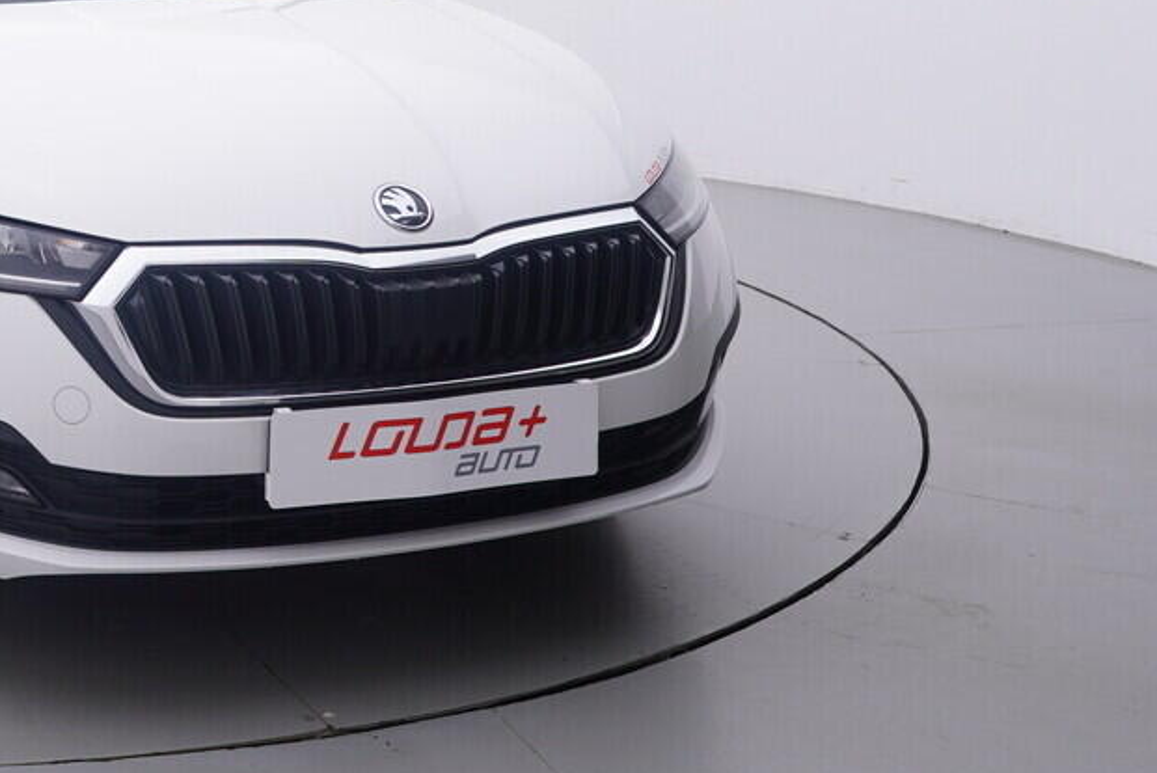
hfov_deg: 33.5
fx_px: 1677
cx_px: -93
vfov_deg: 25.3
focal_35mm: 52
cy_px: 97
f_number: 5
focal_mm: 15
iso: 200
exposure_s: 1/80
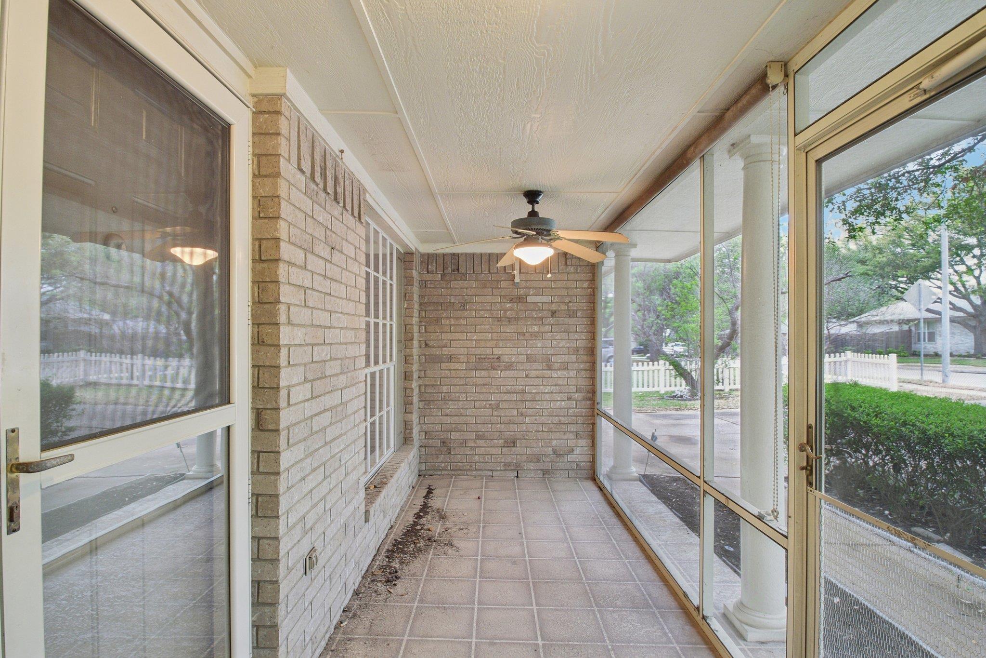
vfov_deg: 67.4
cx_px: 493
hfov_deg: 90.0
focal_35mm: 18
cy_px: 329
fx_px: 493
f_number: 8
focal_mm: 12
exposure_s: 1/5
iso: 400
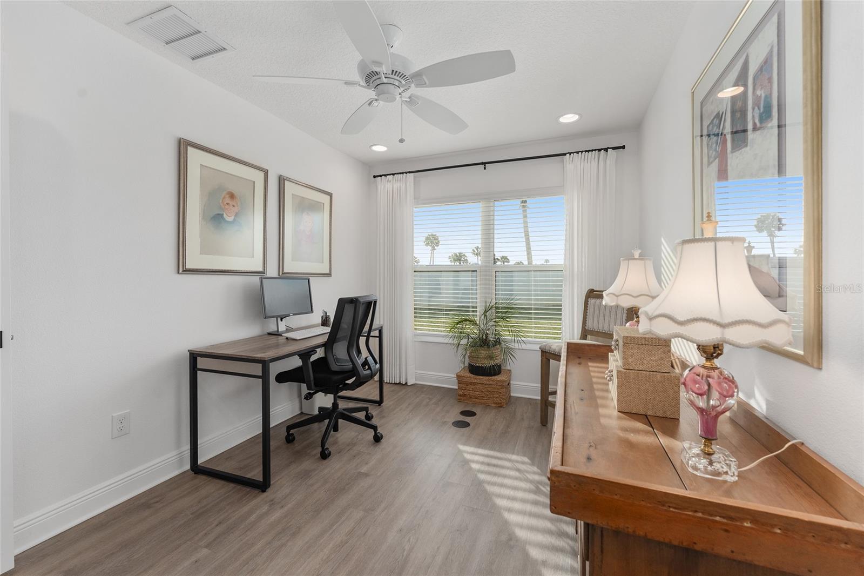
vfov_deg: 81.2
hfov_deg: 104.3
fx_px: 336
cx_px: 432
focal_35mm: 14
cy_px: 288
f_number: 7.1
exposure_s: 1/60
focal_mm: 14
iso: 400
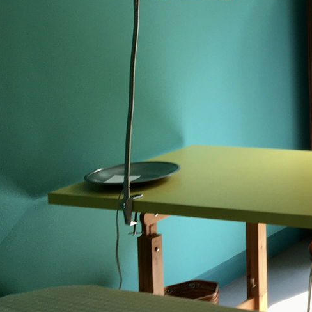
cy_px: 31
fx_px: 857
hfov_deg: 18.6
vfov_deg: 20.2
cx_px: 447
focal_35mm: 84
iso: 25
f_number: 2.2
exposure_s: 1/50
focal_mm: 4.15
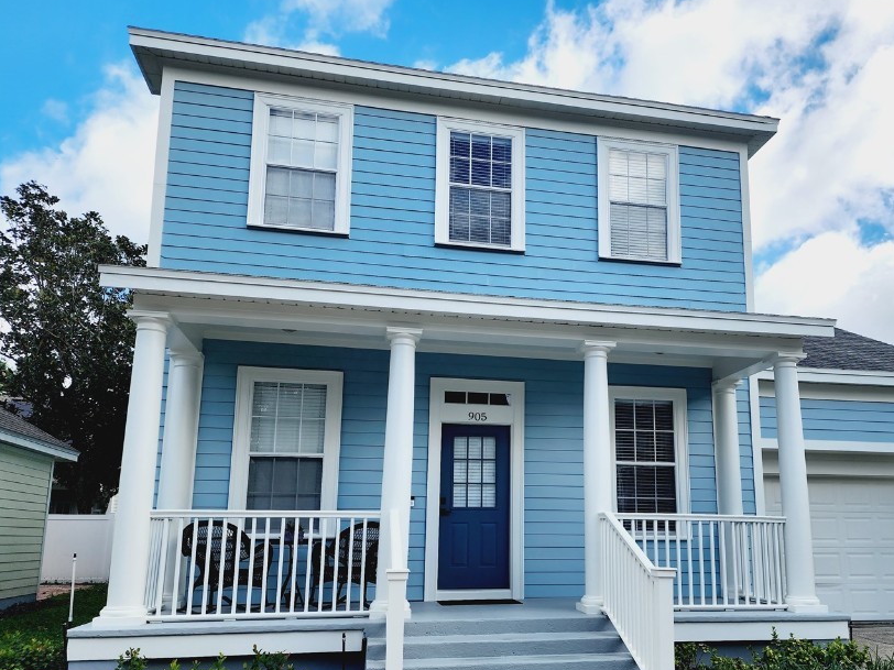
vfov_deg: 48.0
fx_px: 749
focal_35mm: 29
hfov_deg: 61.2
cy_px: 400
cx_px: 527
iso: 12
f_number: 1.8
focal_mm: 6.4
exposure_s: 1/900
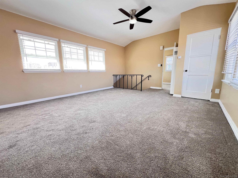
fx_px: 89
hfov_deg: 106.2
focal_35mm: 13
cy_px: 89
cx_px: 119
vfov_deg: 89.9
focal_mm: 1.57
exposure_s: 1/99
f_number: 1.8
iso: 125
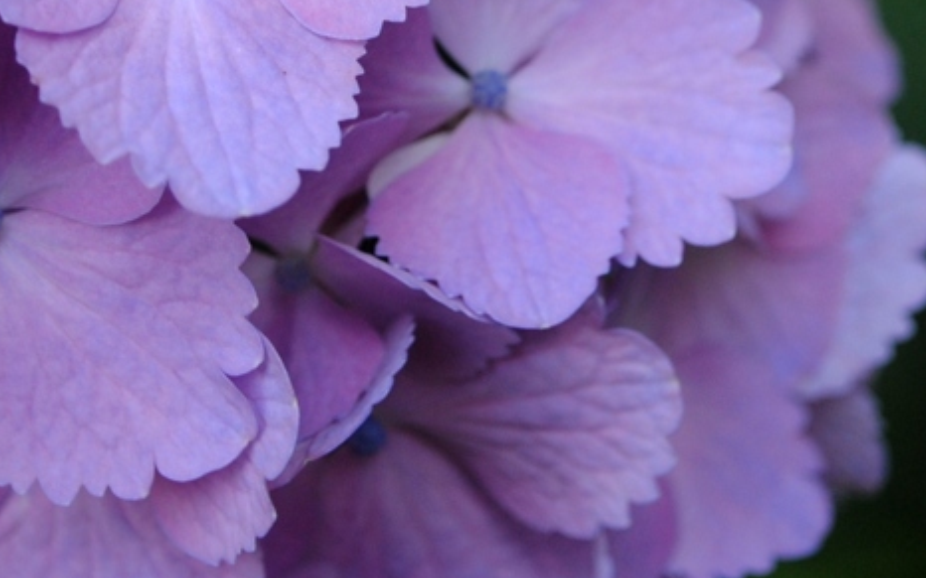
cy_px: -47
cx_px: 509
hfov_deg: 17.2
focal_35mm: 121
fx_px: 3053
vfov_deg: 10.7
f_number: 5
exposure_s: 1/160
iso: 400
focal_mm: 36
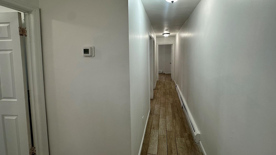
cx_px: 141
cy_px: 61
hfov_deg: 99.4
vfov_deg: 66.4
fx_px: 117
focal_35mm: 16
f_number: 2.2
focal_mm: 2.22
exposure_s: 1/120
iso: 100
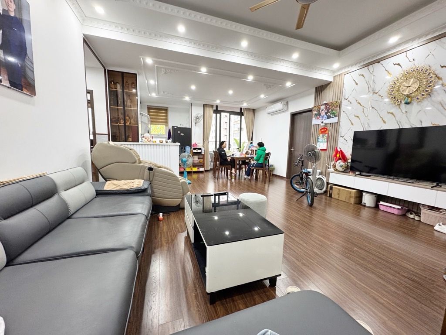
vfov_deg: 85.7
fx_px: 180
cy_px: 168
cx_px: 223
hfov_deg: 102.1
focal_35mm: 14
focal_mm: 2.22
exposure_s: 1/50
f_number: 2.2
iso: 200
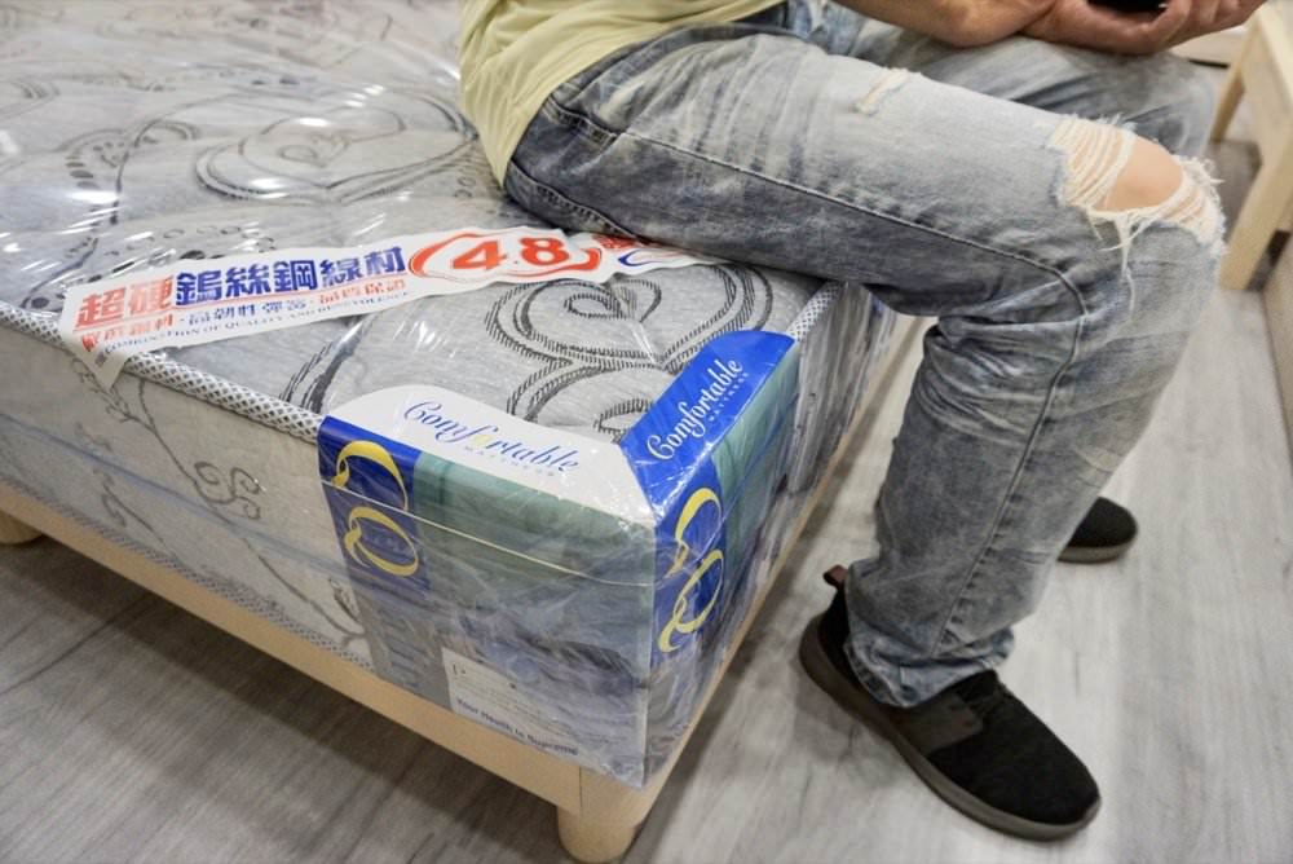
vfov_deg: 53.2
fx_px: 862
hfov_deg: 73.7
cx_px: 646
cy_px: 432
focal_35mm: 24
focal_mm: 16
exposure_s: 1/160
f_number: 4
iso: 1600
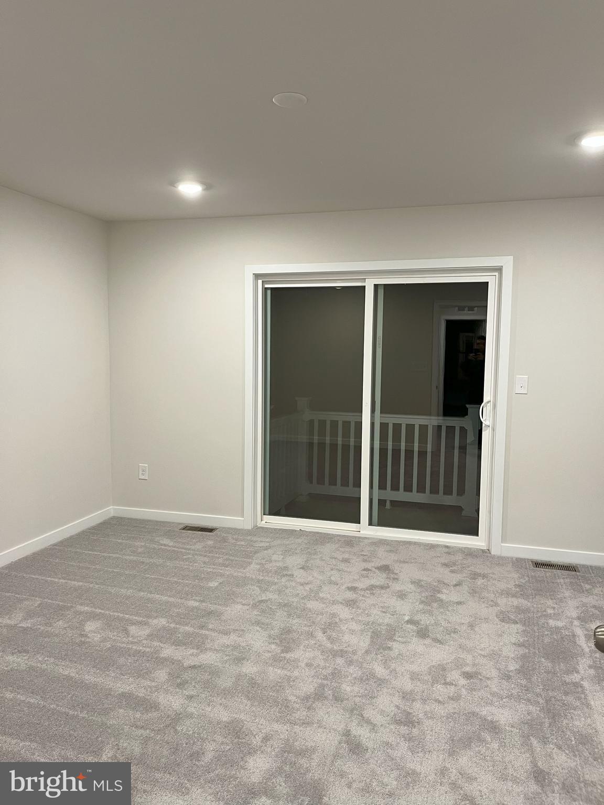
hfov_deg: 53.1
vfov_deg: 67.3
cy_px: 402
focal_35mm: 26
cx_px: 302
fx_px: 605
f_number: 1.6
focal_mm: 5.1
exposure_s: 1/60
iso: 160
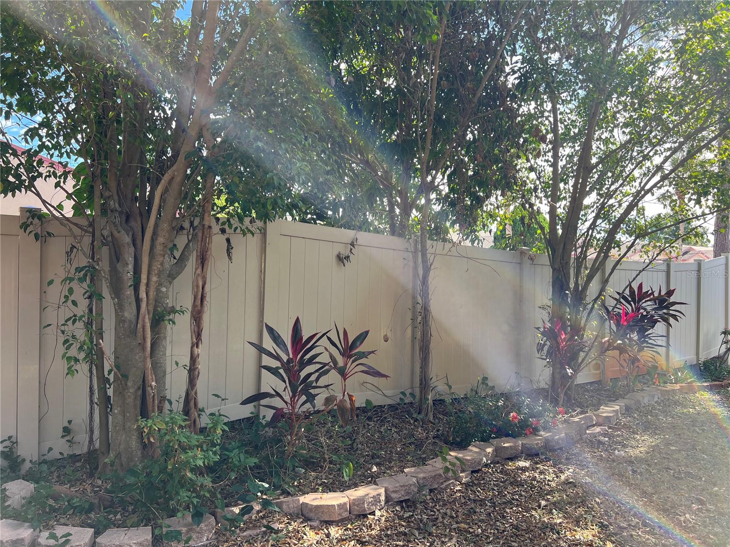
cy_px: 274
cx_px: 365
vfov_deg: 53.1
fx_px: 548
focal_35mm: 26
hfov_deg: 67.3
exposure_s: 1/544
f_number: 1.5
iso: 50
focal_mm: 5.7
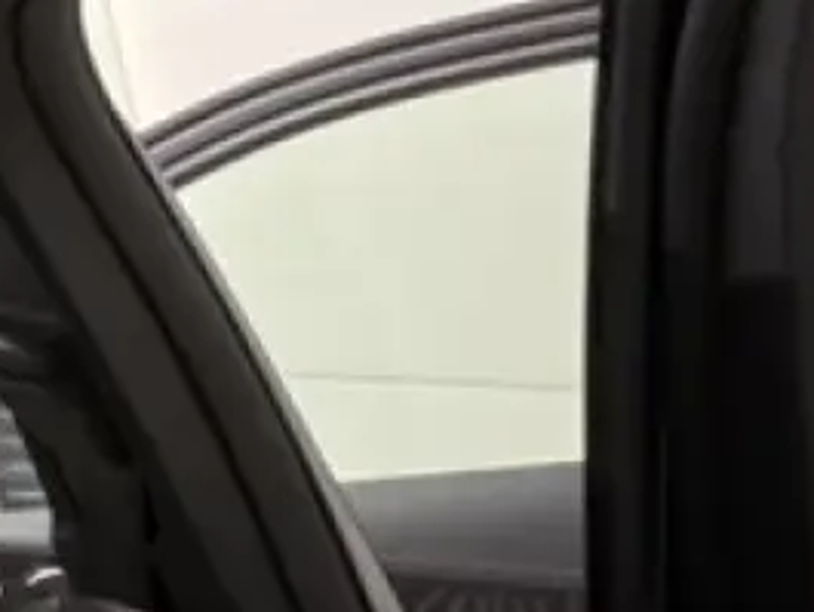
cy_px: -295
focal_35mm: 76
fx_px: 1788
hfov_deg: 15.2
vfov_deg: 17.5
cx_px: -1112
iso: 1000
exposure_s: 1/33
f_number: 2.2
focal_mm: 2.22
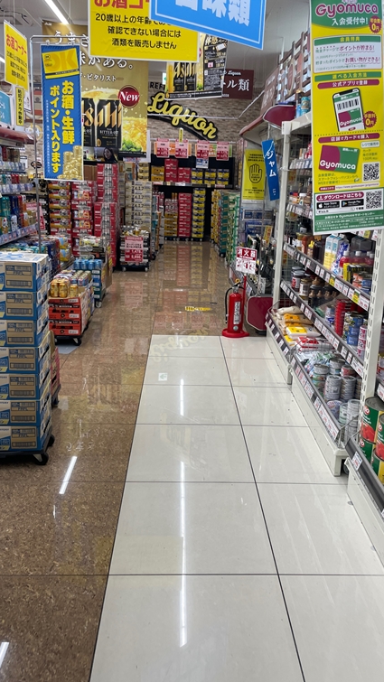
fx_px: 543
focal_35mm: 30
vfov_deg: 64.3
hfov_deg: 38.9
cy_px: 326
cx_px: 208
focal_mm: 4.2
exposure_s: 1/121
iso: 40
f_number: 1.6
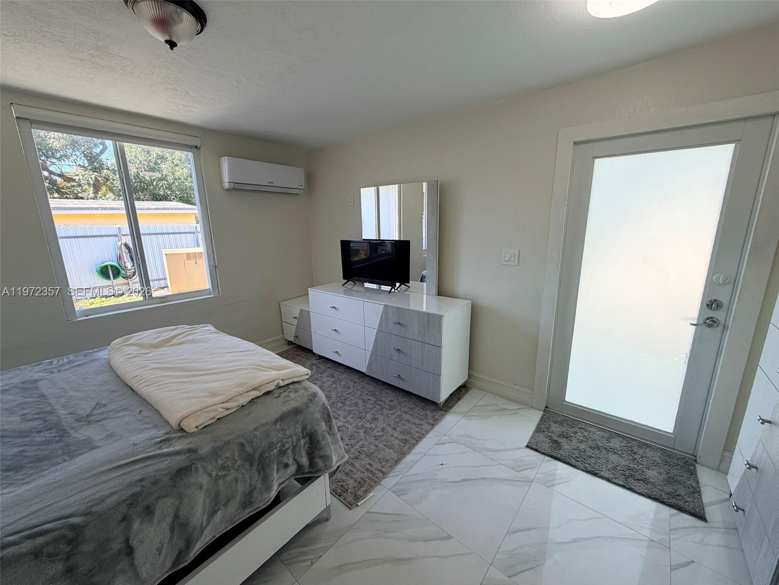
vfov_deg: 85.7
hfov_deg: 102.1
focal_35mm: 14
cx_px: 390
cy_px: 292
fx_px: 315
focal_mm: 2.22
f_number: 2.2
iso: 50
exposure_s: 1/120
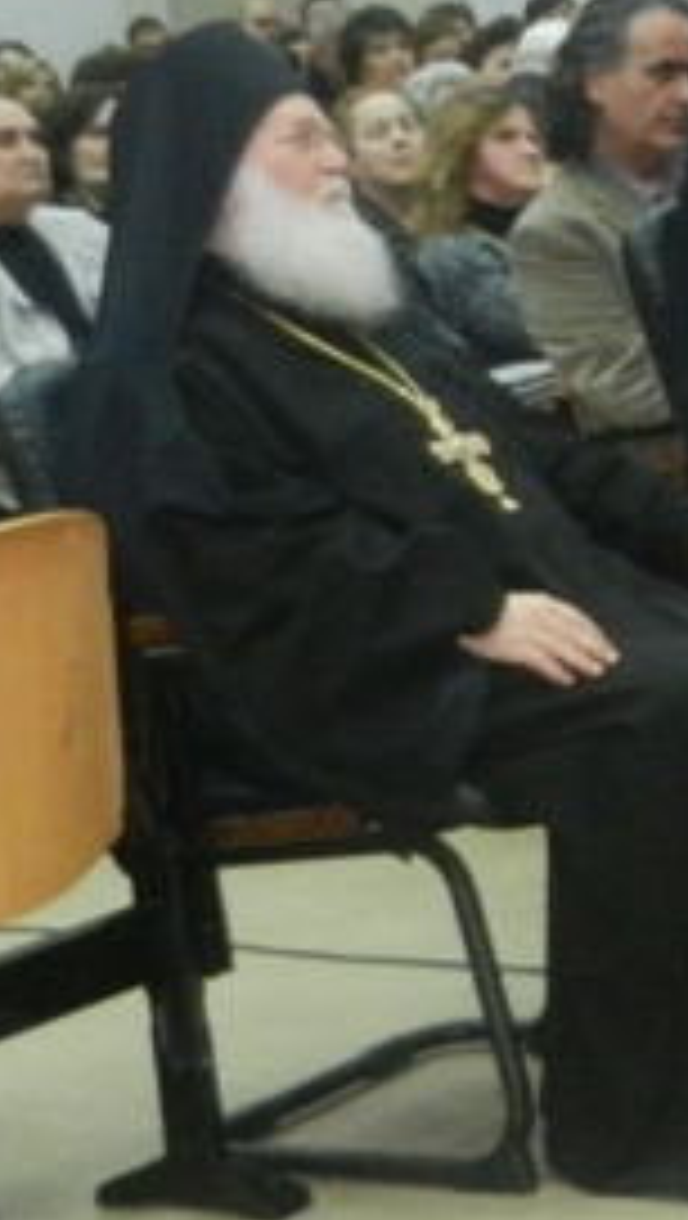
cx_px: 994
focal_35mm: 122
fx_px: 3946
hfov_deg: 9.7
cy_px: 387
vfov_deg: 17.5
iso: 800
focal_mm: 6.9
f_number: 4
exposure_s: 1/30
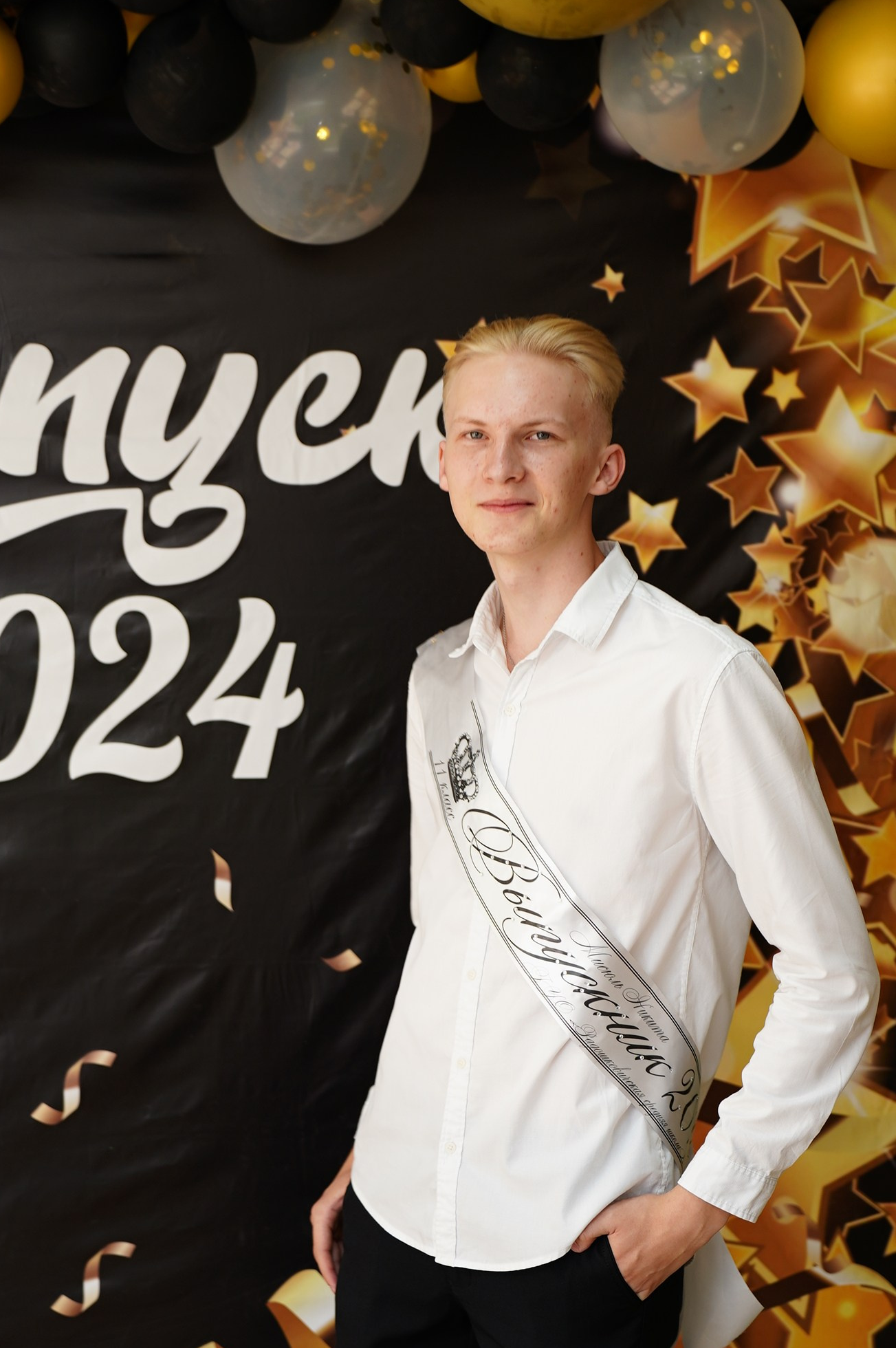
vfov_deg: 30.5
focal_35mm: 66
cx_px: 351
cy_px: 629
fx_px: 2469
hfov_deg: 20.5
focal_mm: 43
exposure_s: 1/160
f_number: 2.8
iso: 200
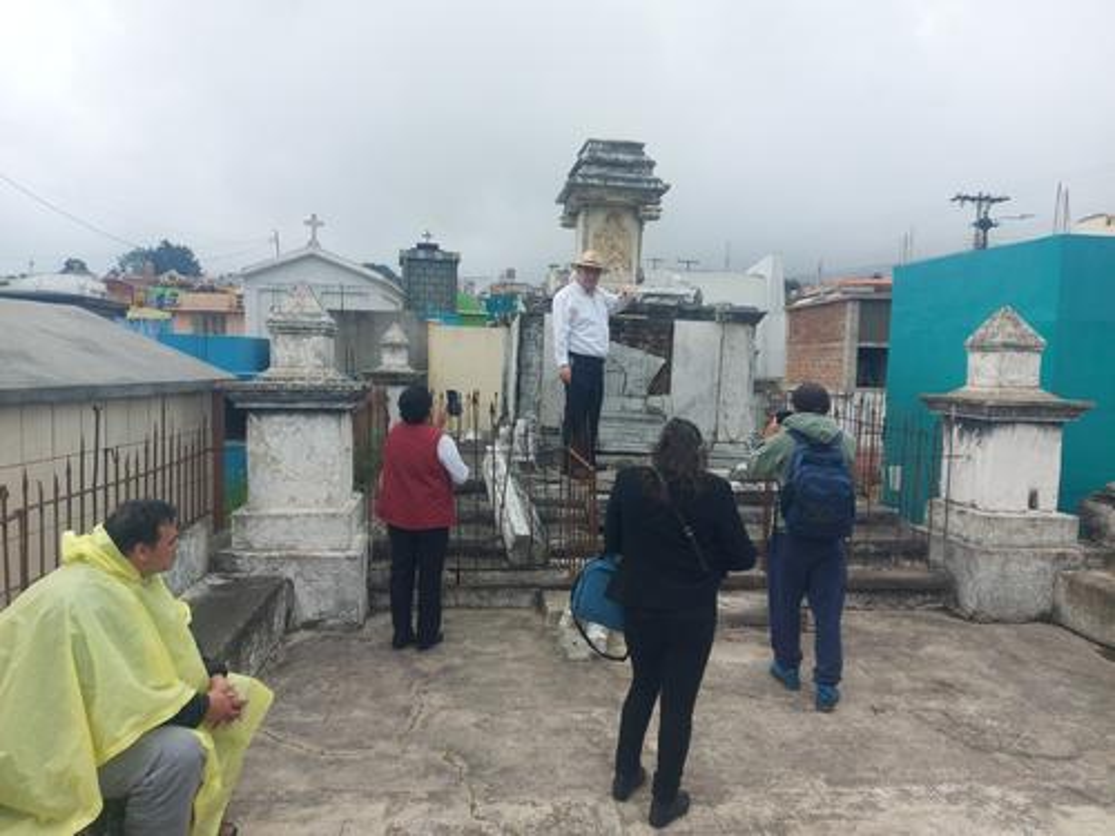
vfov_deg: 56.8
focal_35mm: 24
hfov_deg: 71.6
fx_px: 773
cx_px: 558
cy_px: 418
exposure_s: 1/629
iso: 32
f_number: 1.8
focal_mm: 5.23
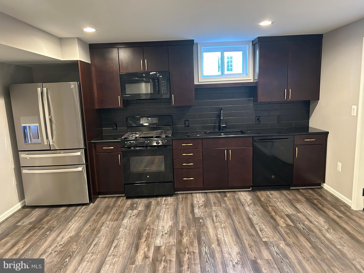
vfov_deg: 53.1
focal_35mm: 26
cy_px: 136
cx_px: 182
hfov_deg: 67.3
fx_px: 273
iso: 400
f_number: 1.5
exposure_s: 1/60
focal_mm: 5.7
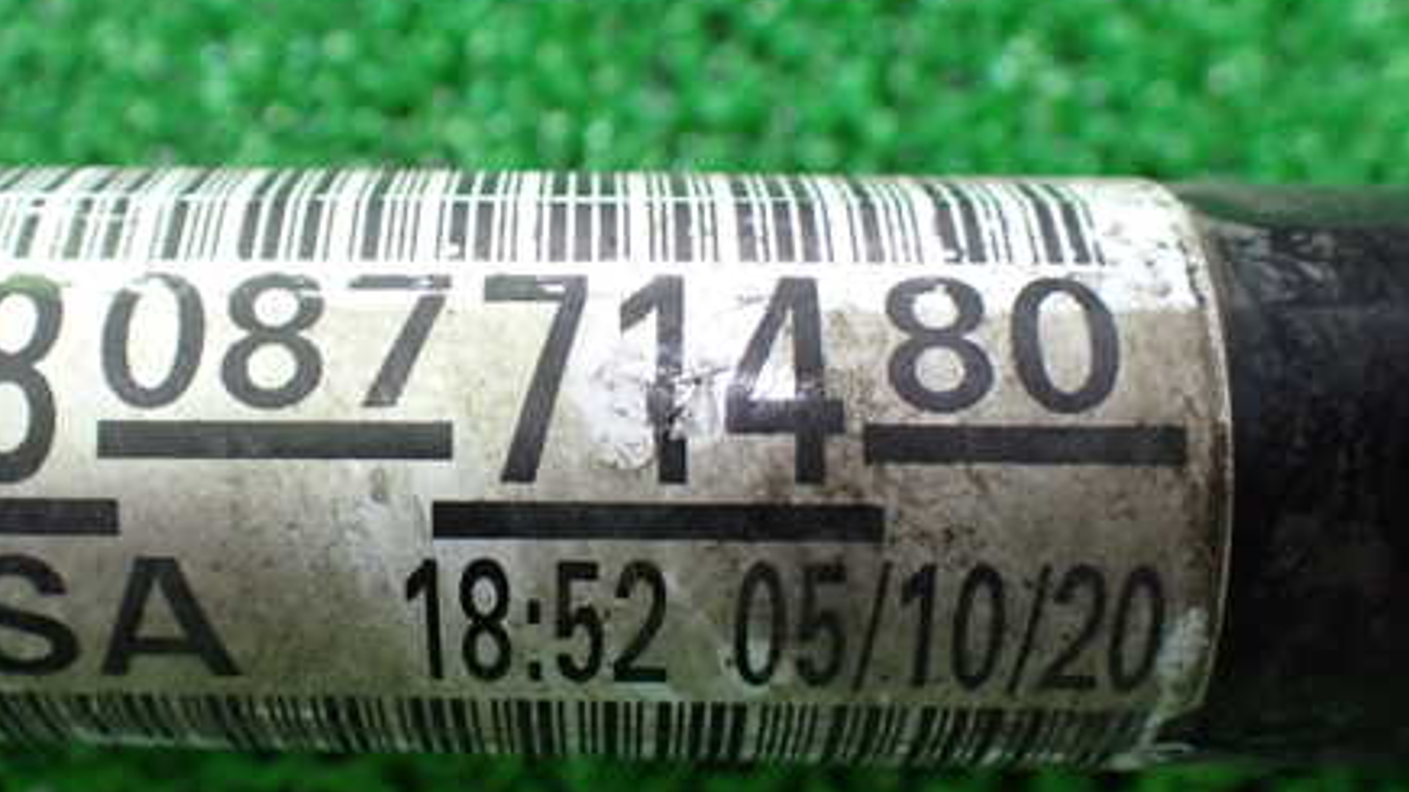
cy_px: 420
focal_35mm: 45
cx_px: 524
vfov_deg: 26.5
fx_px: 1681
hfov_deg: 45.1
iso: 800
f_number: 2.3
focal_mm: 5.4
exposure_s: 1/60
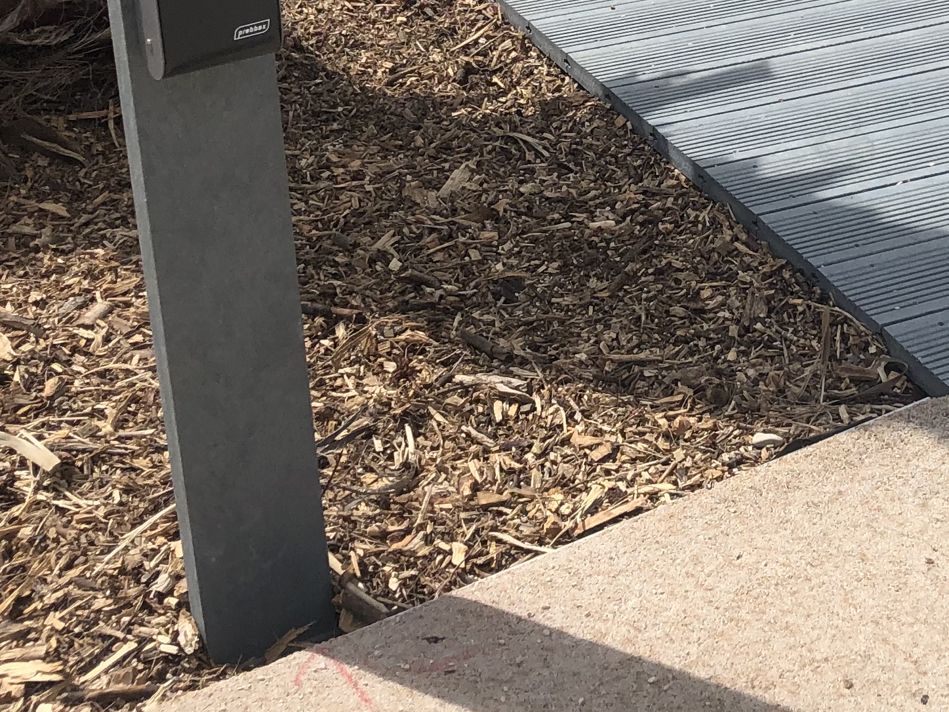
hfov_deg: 24.3
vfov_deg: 18.3
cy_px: -29
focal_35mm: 78
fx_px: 2139
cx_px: 845
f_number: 1.8
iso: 20
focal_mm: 3.99
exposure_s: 1/3205
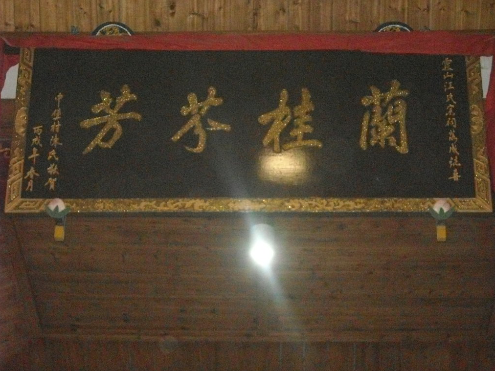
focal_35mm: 85
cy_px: 187
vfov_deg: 17.4
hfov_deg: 23.0
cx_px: 248
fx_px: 1215
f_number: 4.1
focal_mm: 13.73
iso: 1467
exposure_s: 1/60
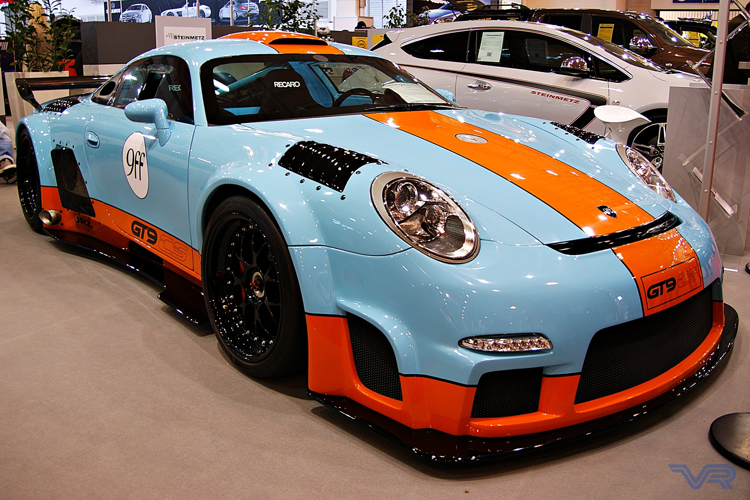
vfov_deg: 47.9
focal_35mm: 27
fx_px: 562
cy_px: 250
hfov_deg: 67.4
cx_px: 375
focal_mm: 18
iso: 100
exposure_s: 1/30
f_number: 3.5
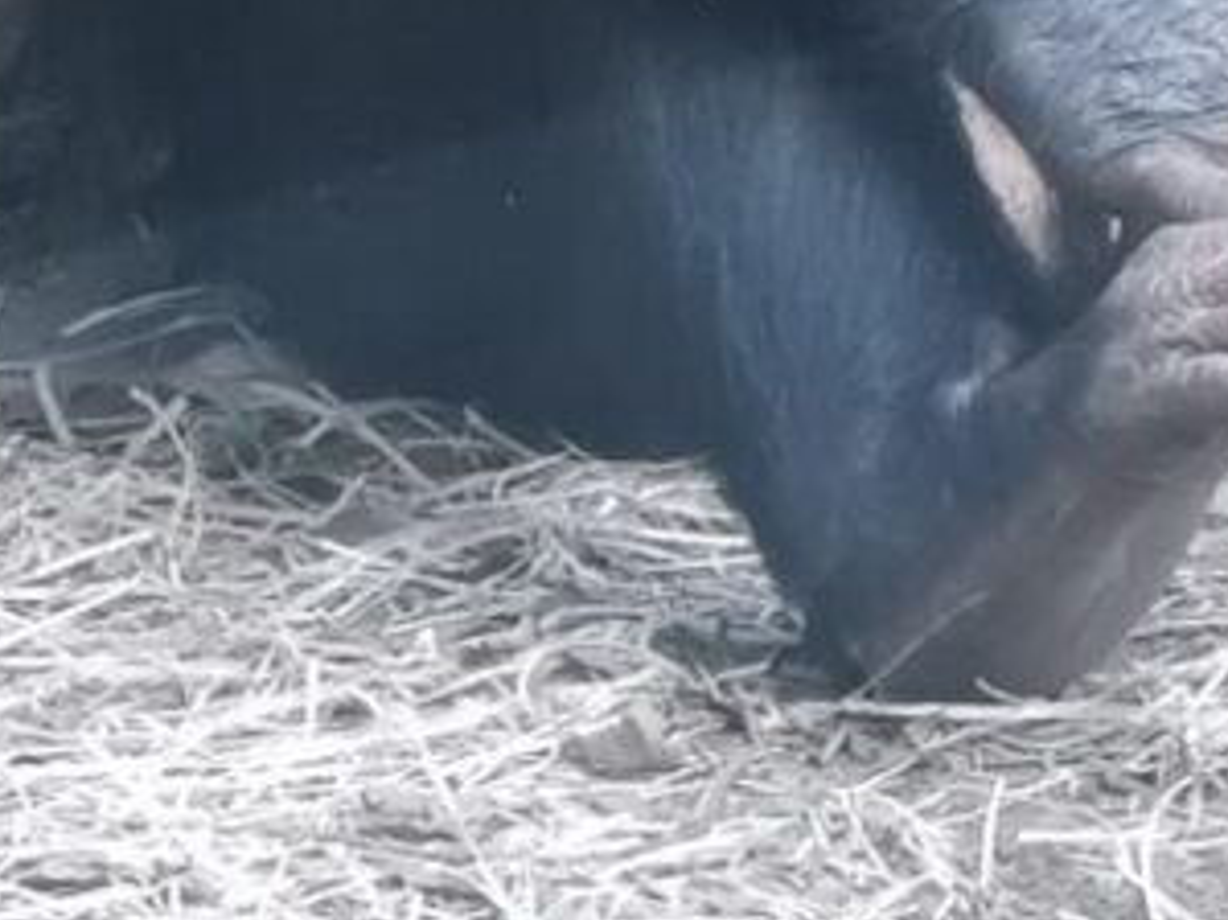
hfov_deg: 2.7
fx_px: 26241
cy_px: -875
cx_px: 337
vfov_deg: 2.0
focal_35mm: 740
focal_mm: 14.46
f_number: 3.4
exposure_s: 1/33.3
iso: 320
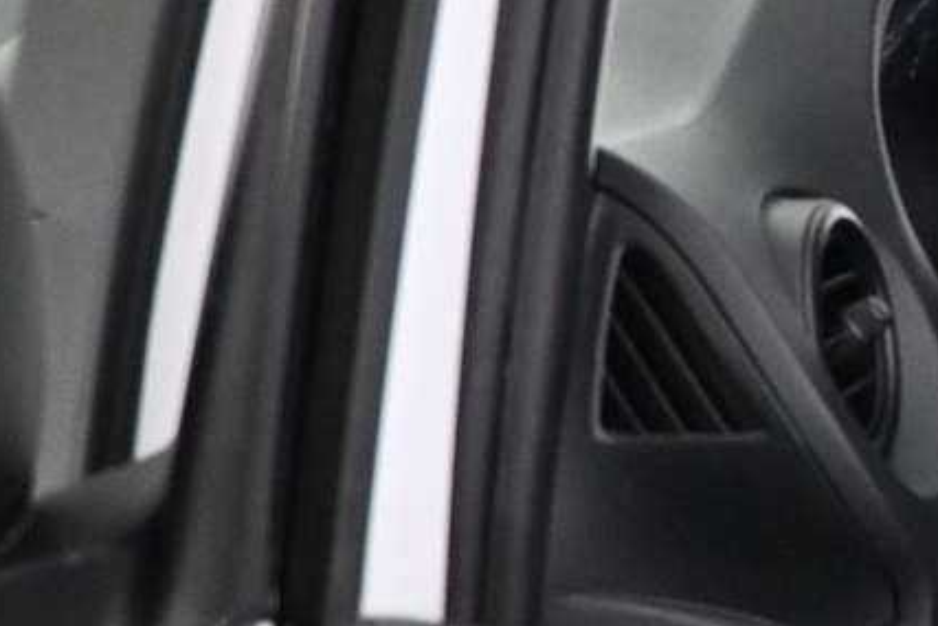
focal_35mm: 91
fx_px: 2372
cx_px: 1731
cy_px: 444
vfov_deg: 15.0
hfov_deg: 17.6
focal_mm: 16
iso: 3200
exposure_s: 1/60
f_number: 3.5
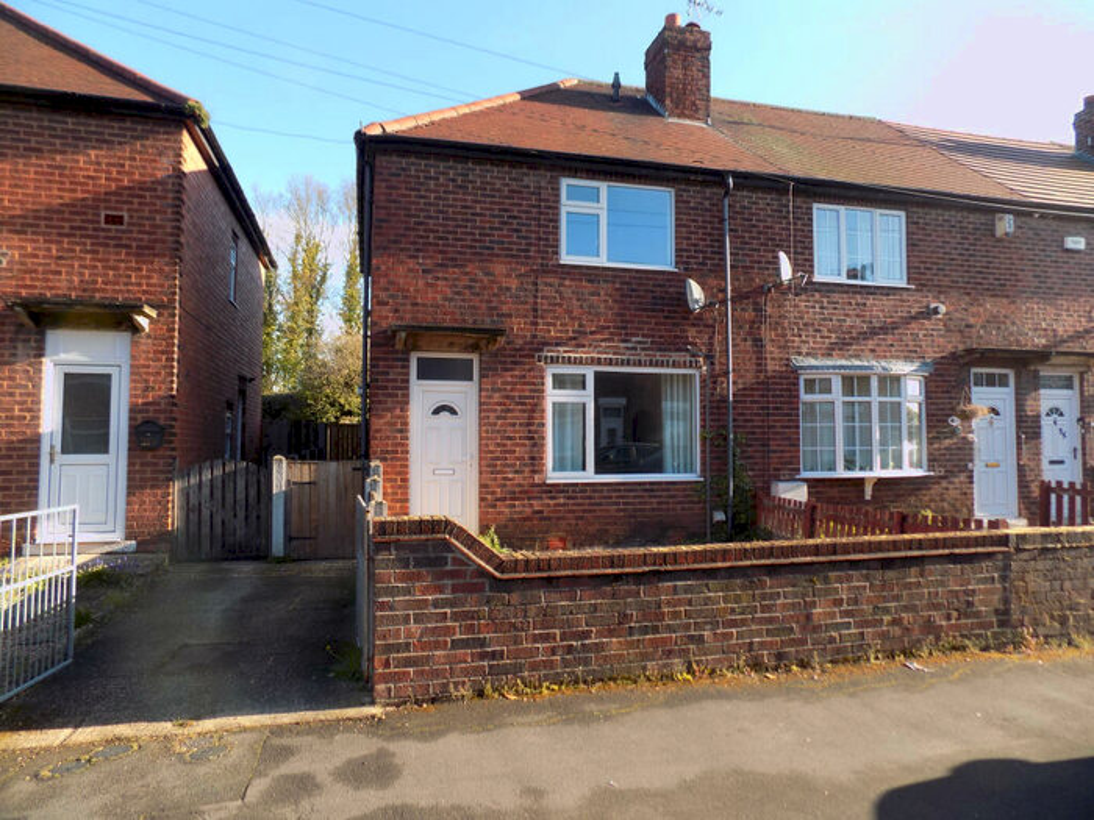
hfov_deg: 73.9
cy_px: 410
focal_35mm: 23
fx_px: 727
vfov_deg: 58.9
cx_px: 547
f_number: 3.1
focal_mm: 4
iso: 80
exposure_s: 1/250
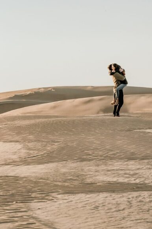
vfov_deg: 10.5
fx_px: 1241
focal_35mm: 196
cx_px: 88
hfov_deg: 7.0
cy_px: 142
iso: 3200
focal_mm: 157
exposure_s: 1/800
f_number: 13
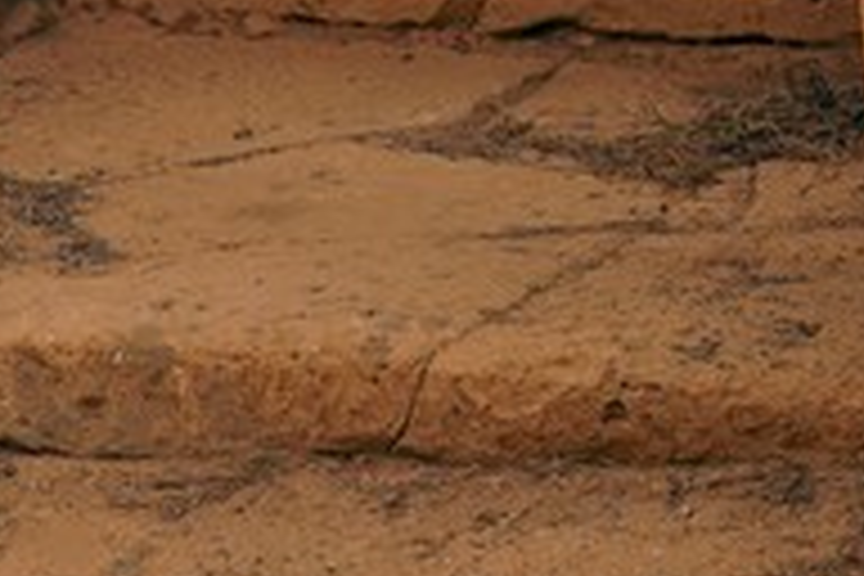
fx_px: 5544
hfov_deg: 8.9
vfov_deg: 5.7
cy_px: -878
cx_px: 414
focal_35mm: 231
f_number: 5
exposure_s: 1/125
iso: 100
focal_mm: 37
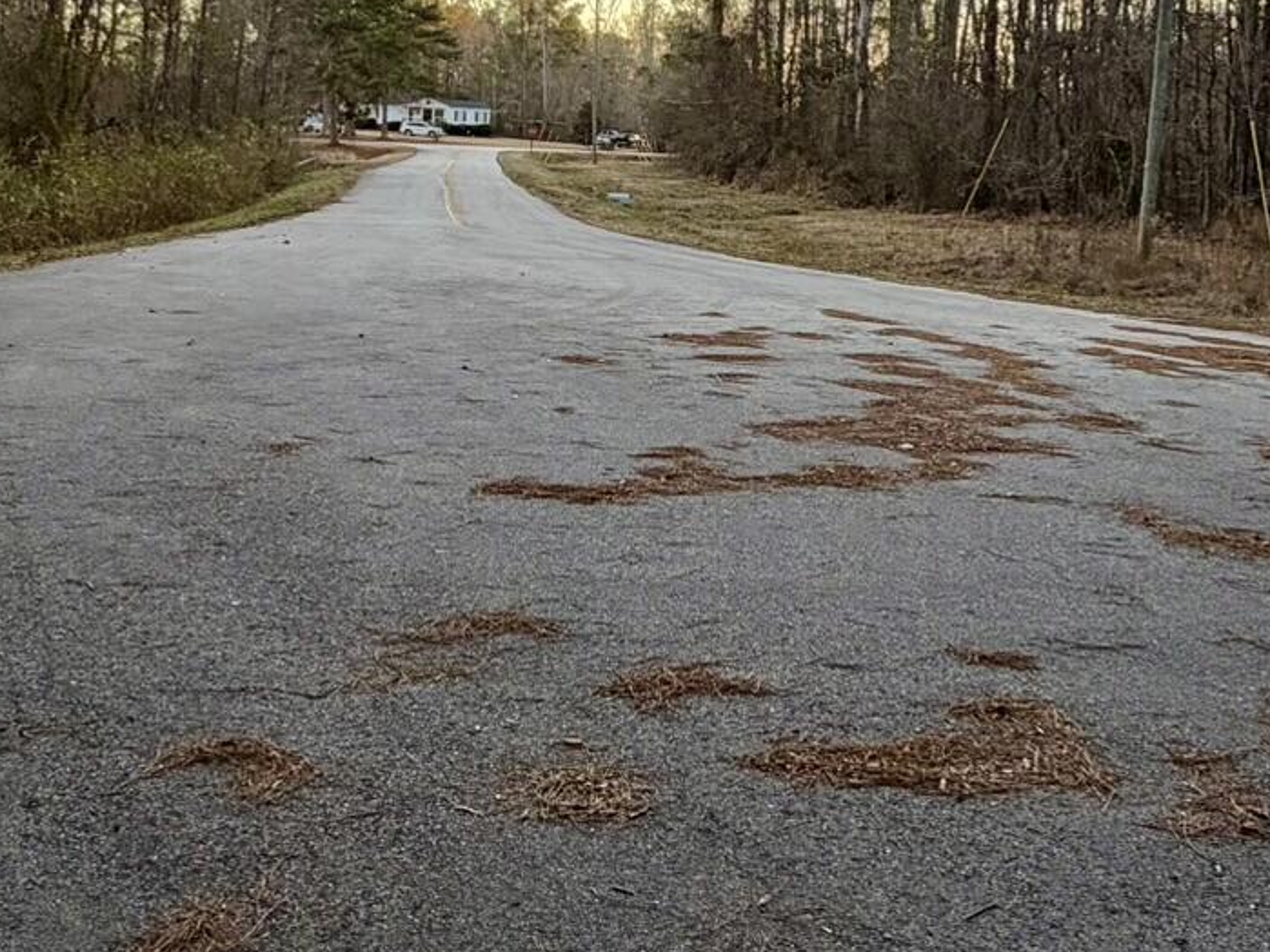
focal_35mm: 41
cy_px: 233
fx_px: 1504
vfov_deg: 34.4
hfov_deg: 45.8
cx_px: 590
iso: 40
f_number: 2.2
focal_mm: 2.22
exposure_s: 1/144
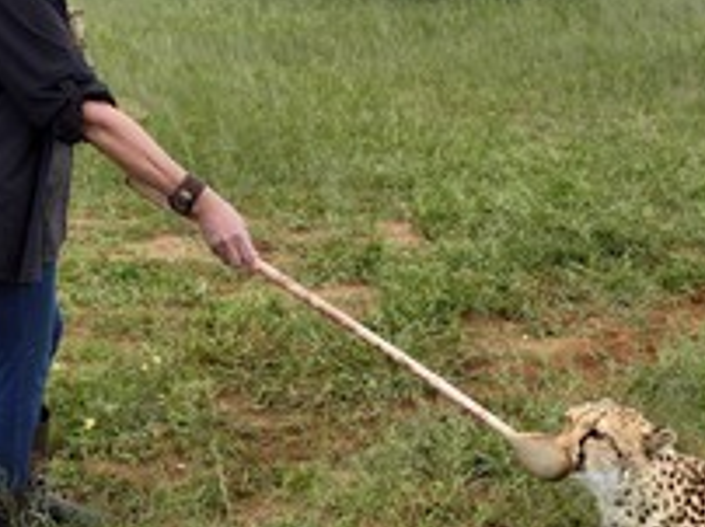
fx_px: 1221
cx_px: 426
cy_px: 241
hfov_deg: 32.1
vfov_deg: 24.4
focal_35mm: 60
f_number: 10
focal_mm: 30
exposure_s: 1/320
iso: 500
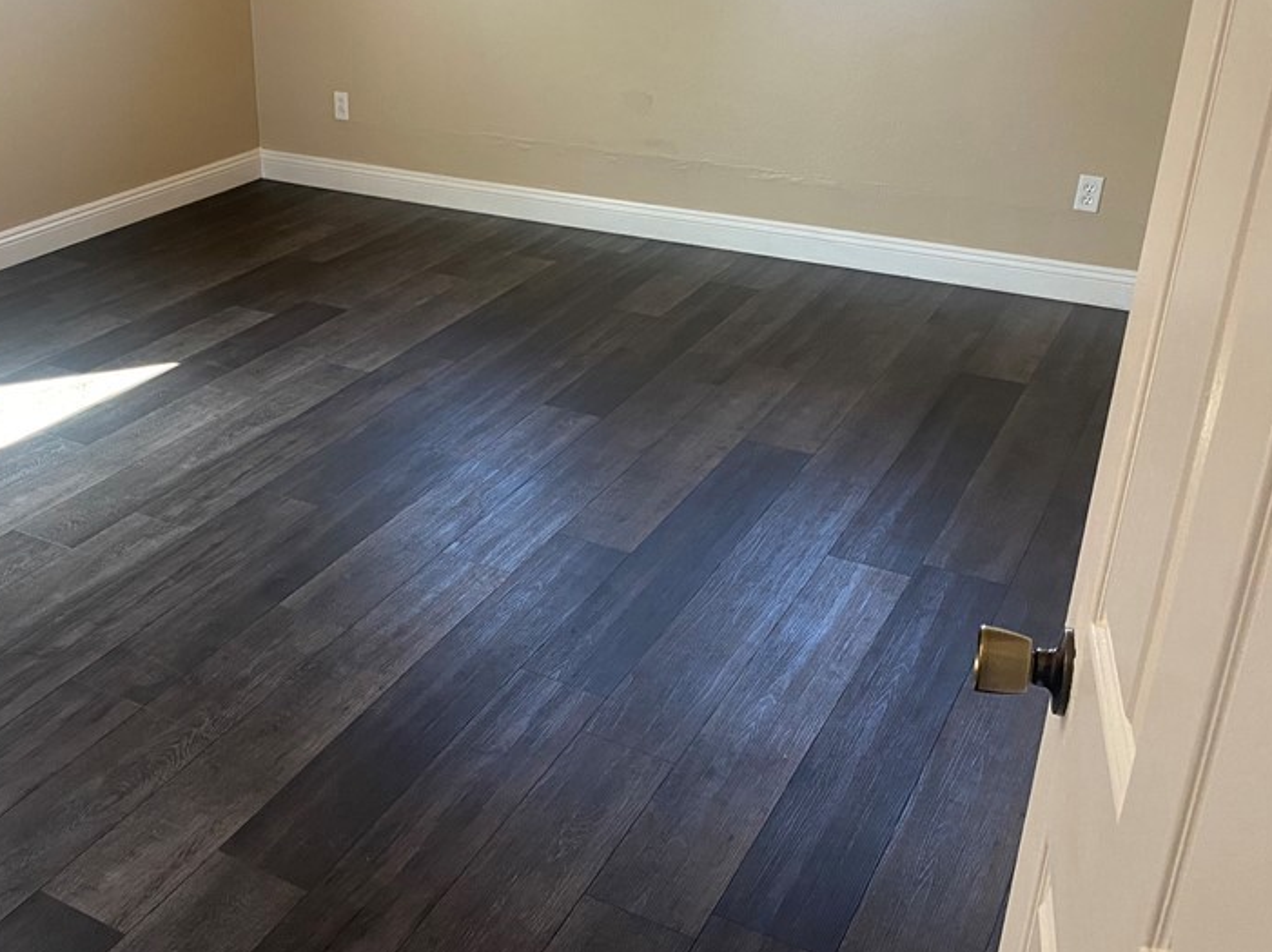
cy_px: 412
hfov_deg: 47.8
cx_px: 381
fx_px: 1396
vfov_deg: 37.6
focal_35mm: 38
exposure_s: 1/60
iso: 125
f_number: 1.8
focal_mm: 4.25
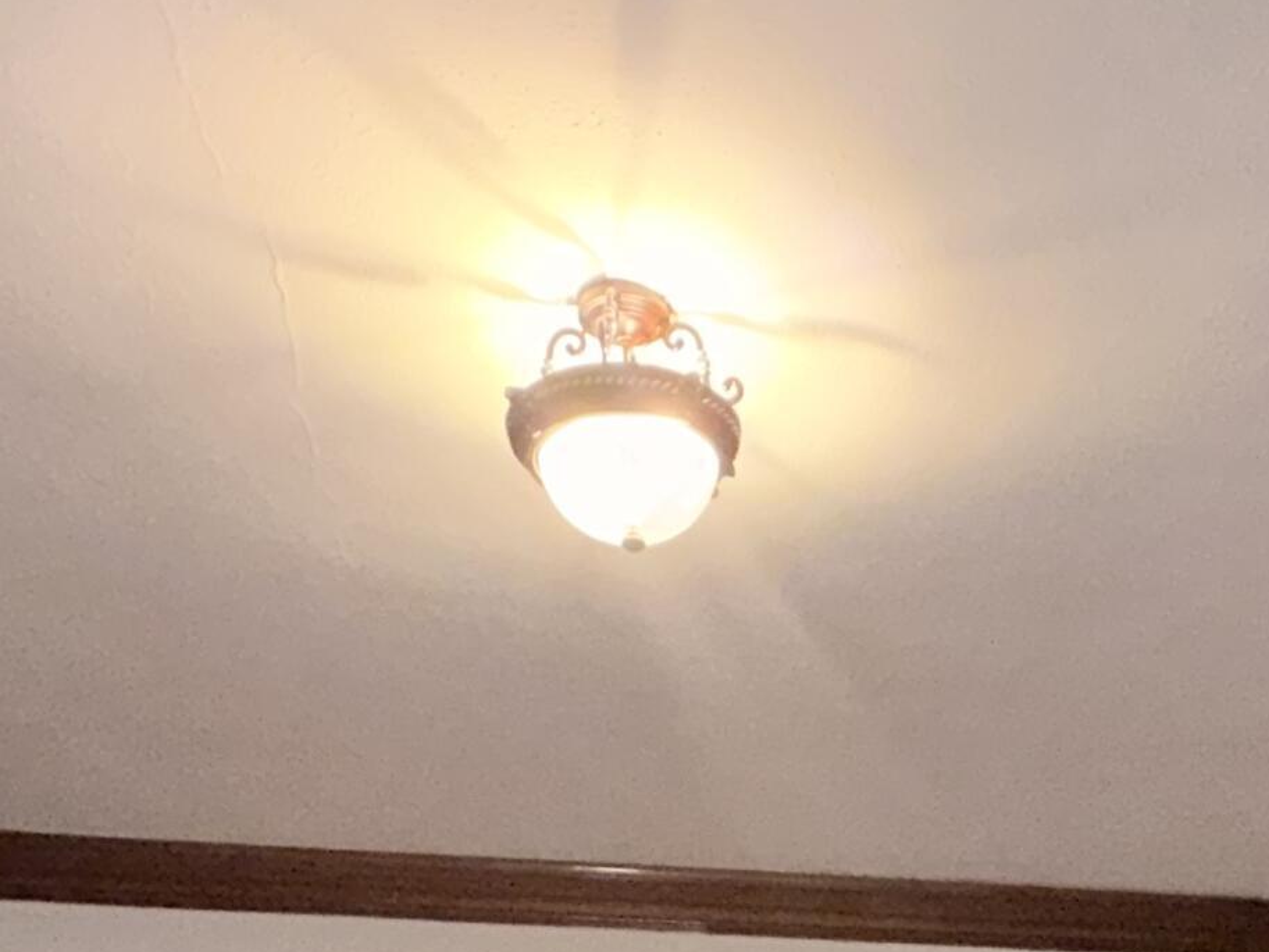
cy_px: 1444
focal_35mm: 46
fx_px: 1687
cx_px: 873
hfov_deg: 40.6
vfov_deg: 24.3
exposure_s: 1/30
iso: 500
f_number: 2.2
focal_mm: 2.22
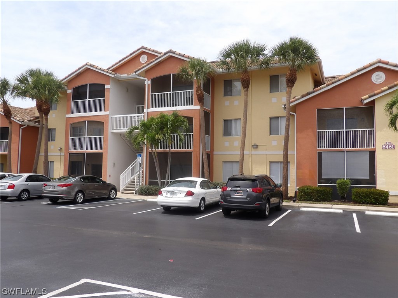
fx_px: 322
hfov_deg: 63.4
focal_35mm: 28
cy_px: 149
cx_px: 199
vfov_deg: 49.7
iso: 100
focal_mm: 5
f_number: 3.4
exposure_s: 1/887
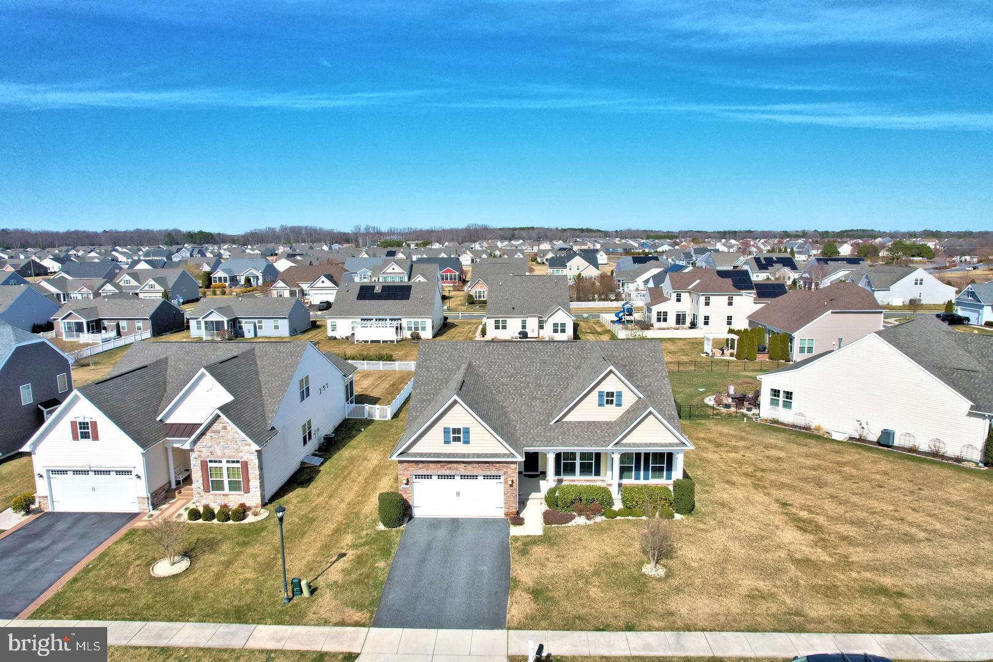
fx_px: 607
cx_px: 496
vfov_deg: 57.2
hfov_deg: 78.6
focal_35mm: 22
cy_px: 331
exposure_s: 1/4000
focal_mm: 8.38
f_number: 2.8
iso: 200
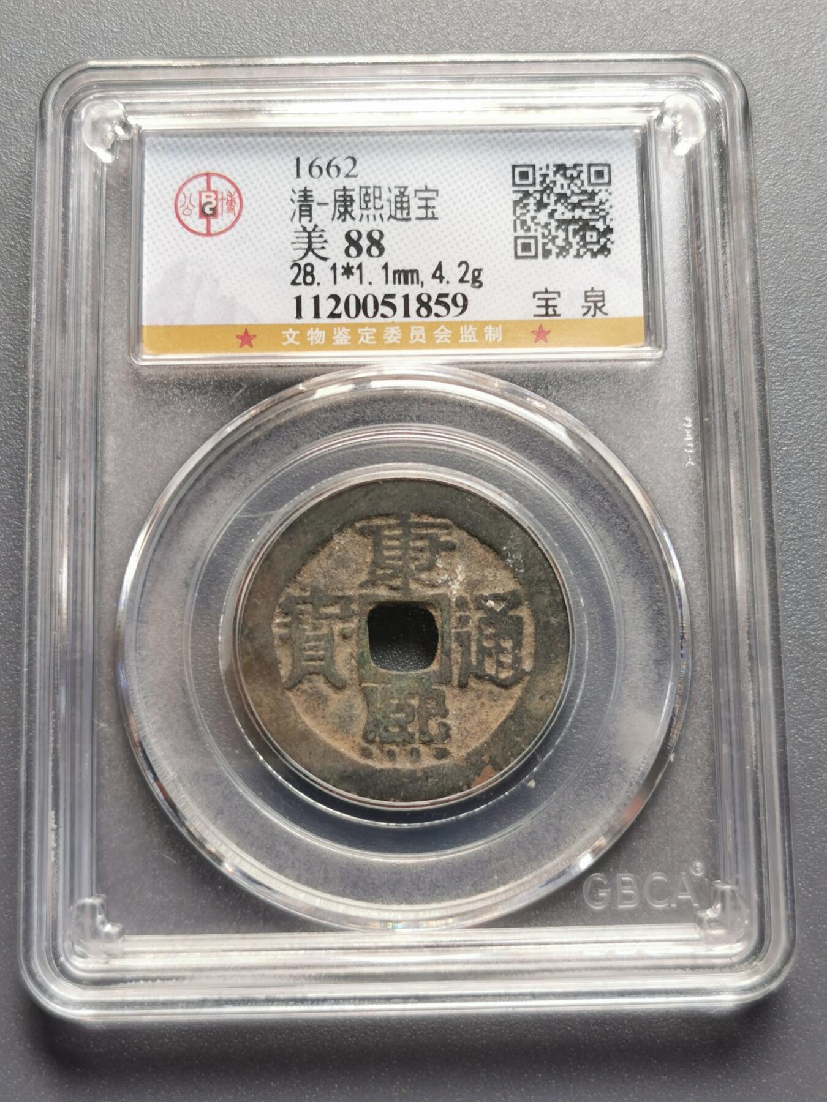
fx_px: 1848
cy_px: 551
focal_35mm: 58
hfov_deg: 25.2
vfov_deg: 33.2
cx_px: 414
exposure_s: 1/193
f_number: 1.6
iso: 50
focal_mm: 5.56
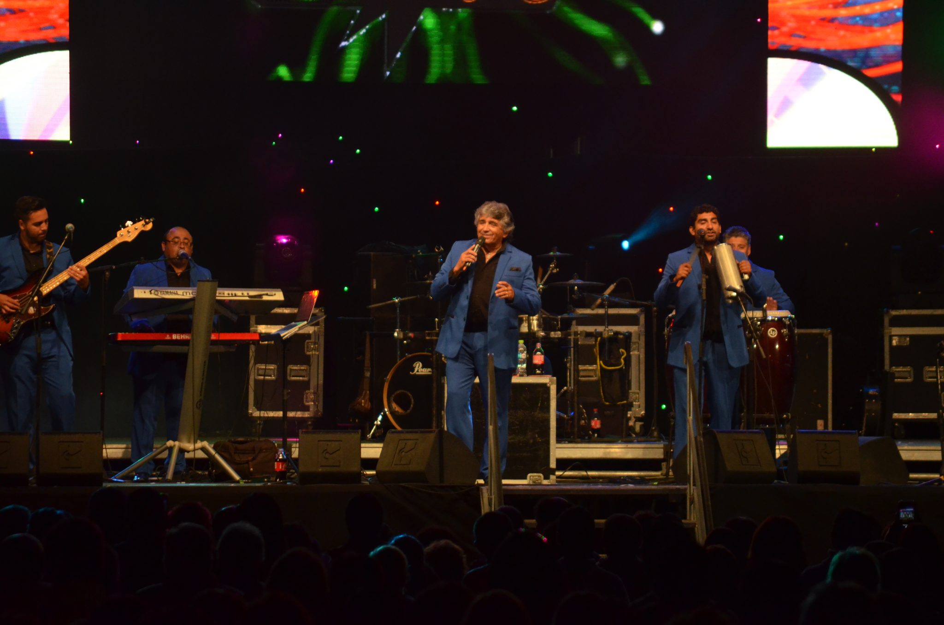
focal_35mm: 300
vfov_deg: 4.6
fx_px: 7850
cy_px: 312
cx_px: 472
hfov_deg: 6.9
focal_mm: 200
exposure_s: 1/200
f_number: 5.6
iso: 1600
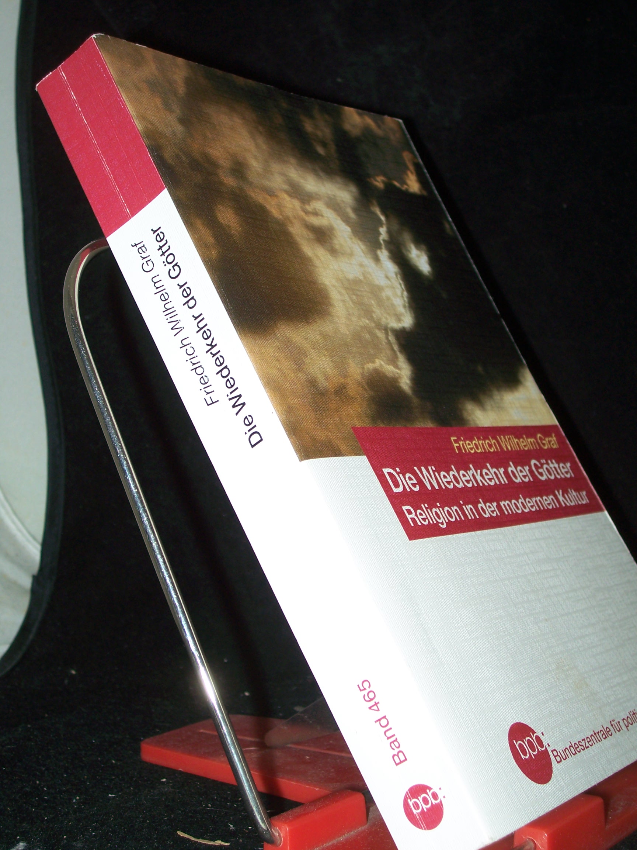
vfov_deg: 36.2
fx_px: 1300
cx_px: 318
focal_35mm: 53
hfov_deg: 27.5
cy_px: 425
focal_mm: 8.7
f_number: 3.2
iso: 80
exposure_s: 1/80
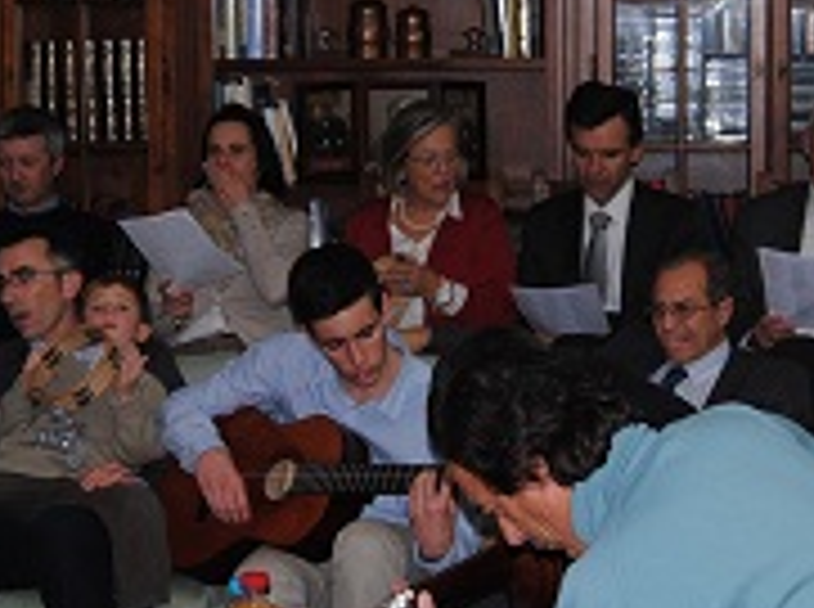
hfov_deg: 19.8
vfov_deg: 14.9
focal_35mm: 99
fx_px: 2325
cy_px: 295
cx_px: 355
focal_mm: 31
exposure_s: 1/60
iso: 200
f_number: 4.2
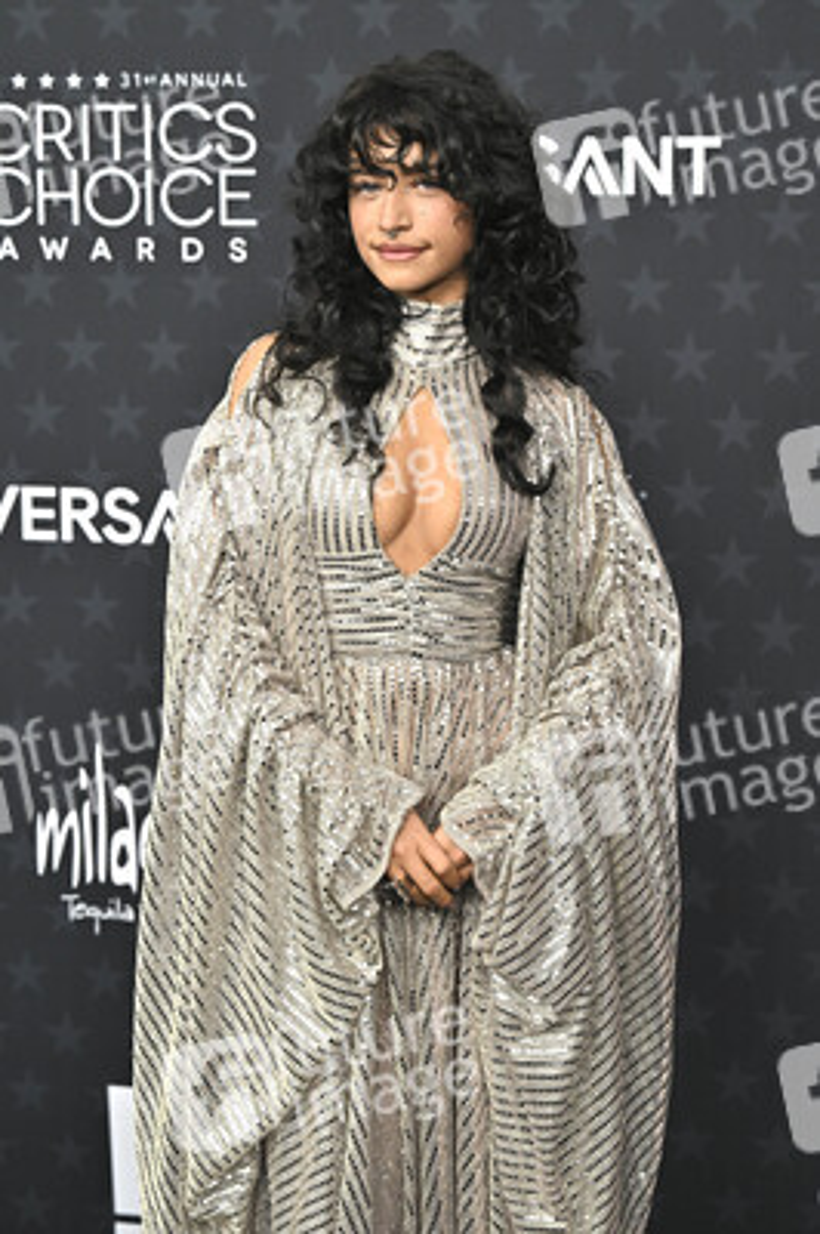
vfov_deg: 28.9
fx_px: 2396
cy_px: 617
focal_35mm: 70
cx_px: 410
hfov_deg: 19.4
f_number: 5.6
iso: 1250
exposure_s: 1/320
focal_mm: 70
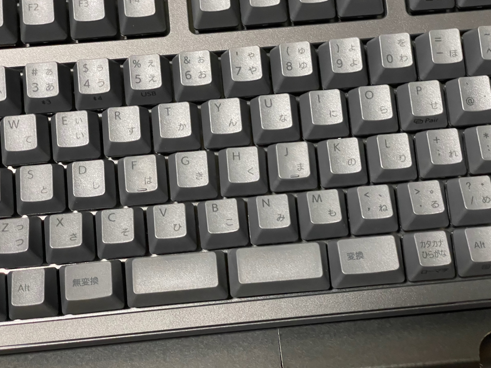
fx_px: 780
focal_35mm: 55
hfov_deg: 34.9
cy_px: 186
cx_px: 242
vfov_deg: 26.6
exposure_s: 1/25
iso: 800
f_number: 2
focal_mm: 6
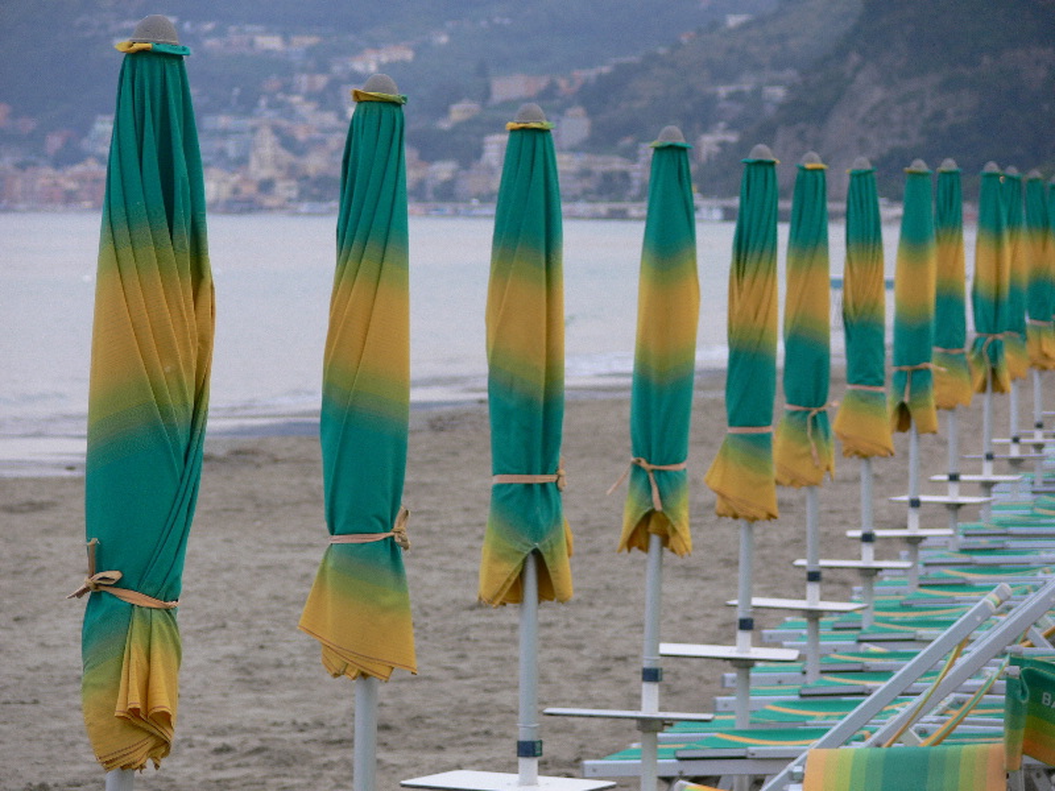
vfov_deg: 7.7
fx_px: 5852
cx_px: 528
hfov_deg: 10.3
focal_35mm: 192
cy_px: 396
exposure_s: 1/50
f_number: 3.6
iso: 80
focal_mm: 40.7
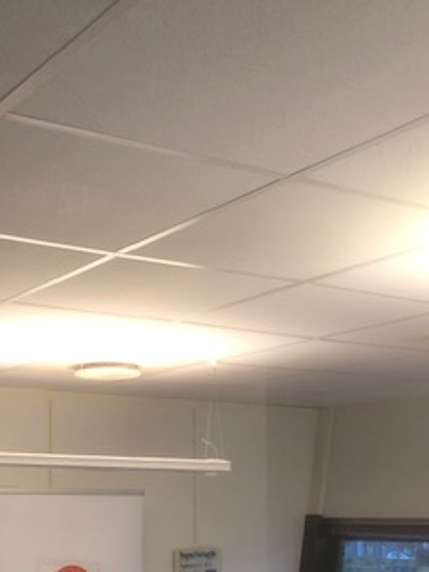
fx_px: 975
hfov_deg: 24.2
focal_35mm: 59
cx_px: 56
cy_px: 469
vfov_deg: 31.7
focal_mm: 3.99
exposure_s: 1/33
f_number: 1.8
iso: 32
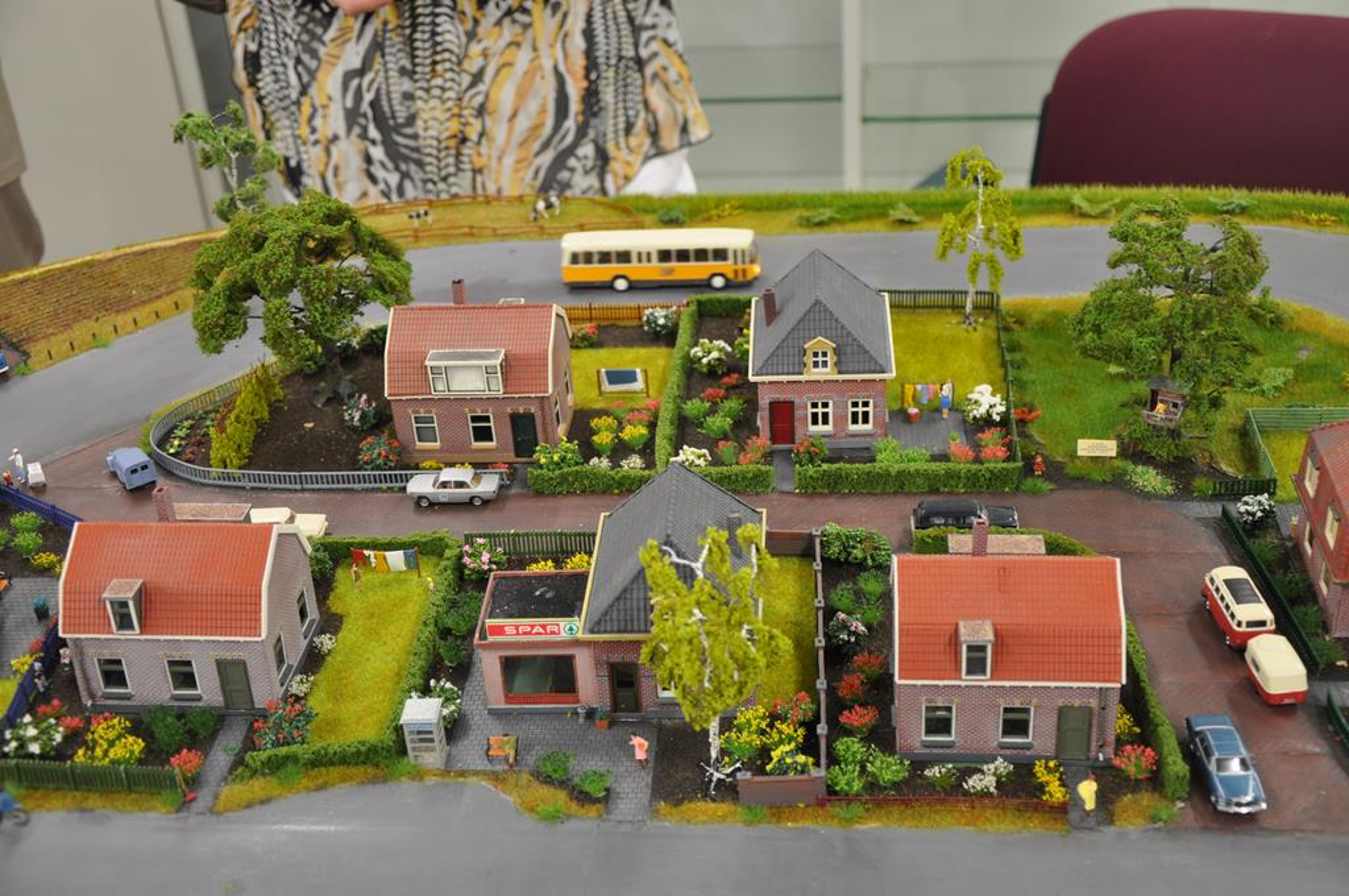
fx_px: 1796
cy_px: 448
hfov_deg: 41.2
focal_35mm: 48
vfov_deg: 28.0
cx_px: 674
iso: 450
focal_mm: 32
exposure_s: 1/15
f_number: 4.2
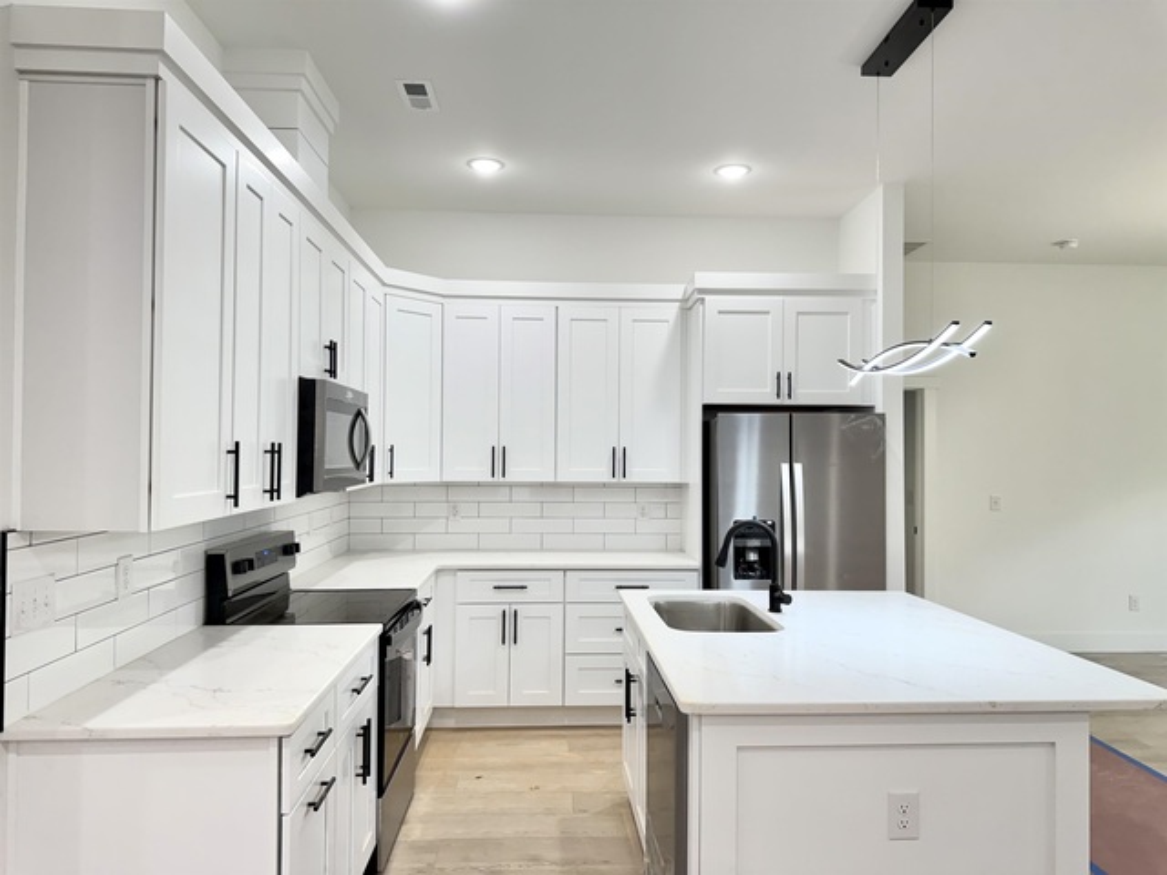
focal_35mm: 24
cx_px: 584
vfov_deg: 56.8
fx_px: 809
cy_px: 438
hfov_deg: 71.6
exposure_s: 1/120
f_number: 1.78
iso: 250
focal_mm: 6.76
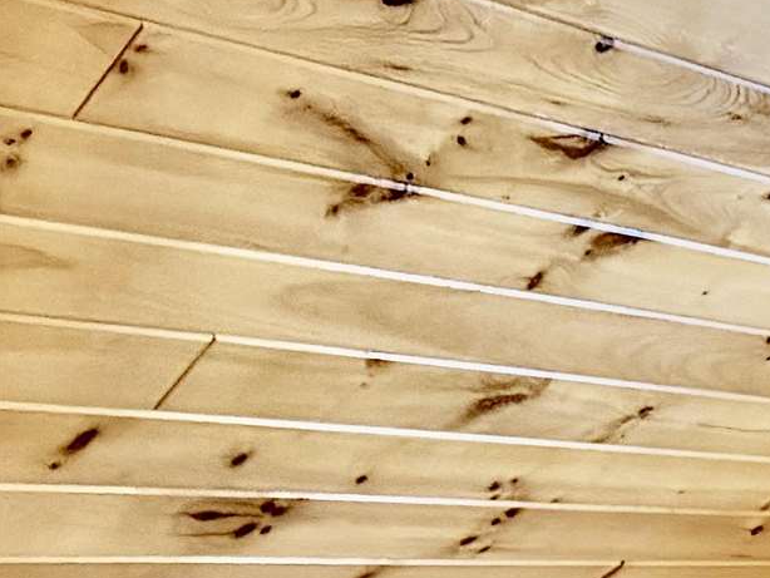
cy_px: 786
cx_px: 1082
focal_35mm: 120
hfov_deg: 15.4
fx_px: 2670
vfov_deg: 11.9
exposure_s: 1/40
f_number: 1.78
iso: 1000
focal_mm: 6.76
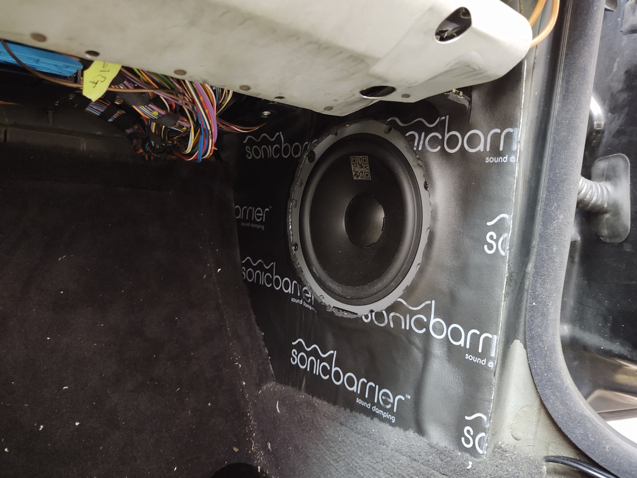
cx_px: 318
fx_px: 497
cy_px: 239
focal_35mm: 27
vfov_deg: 51.3
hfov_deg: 65.3
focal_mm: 4.75
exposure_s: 1/20
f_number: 1.7
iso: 419
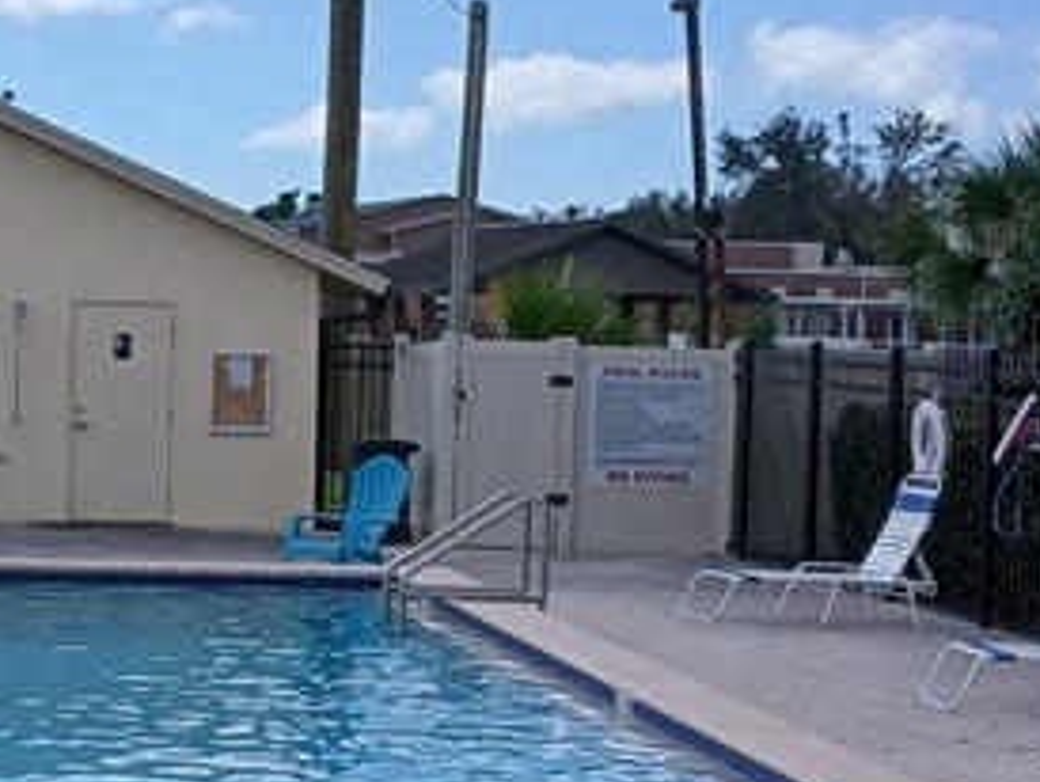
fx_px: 2917
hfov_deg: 19.9
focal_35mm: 97
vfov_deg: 15.2
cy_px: 501
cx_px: 118
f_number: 1.8
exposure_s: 1/1203
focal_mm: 3.98
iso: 20
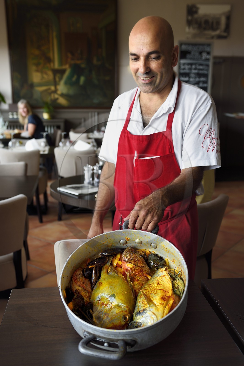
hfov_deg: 37.8
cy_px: 183
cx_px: 122
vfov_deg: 54.4
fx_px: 356
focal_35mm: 35
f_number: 4
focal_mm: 35
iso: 200
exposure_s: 1/100
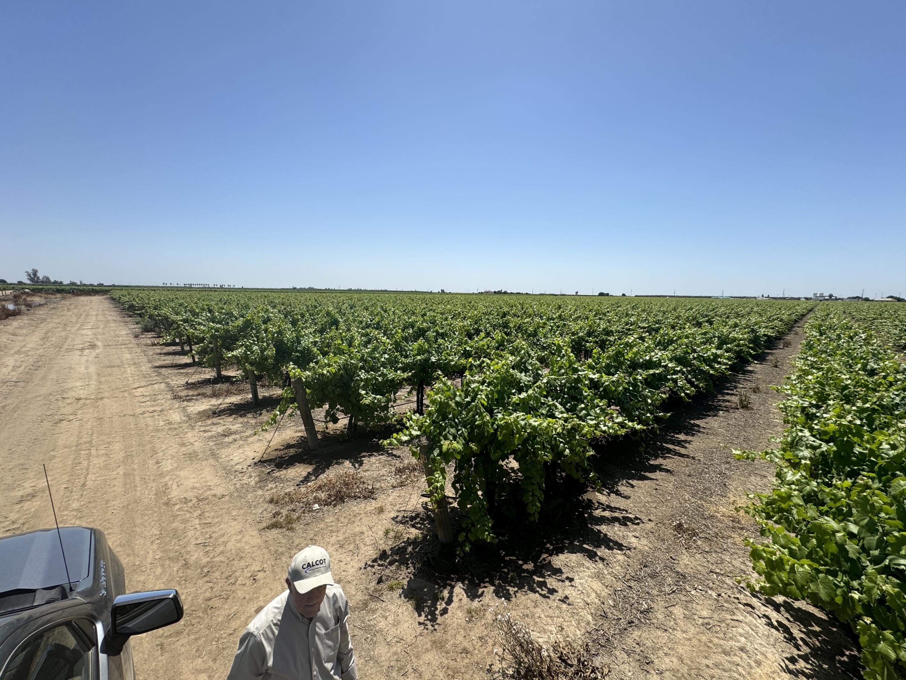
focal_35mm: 14
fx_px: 366
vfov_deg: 85.7
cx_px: 453
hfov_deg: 102.1
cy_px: 340
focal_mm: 2.22
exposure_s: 1/2415
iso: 50
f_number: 2.2
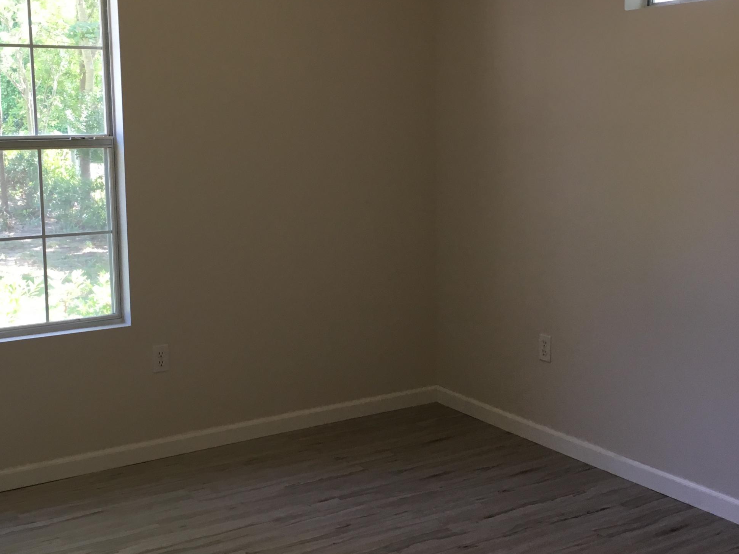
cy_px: 243
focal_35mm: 45
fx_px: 961
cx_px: 322
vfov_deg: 32.1
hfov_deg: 42.0
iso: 25
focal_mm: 4.15
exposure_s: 1/30
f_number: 2.2
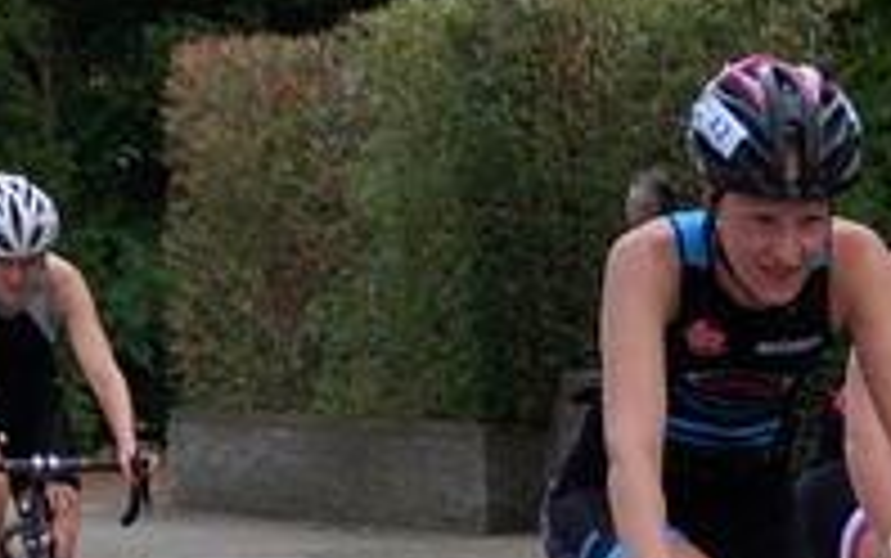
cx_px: 63
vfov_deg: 5.6
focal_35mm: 232
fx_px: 5637
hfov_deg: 9.0
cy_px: 594
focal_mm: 50
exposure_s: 1/2000
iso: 800
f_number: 5
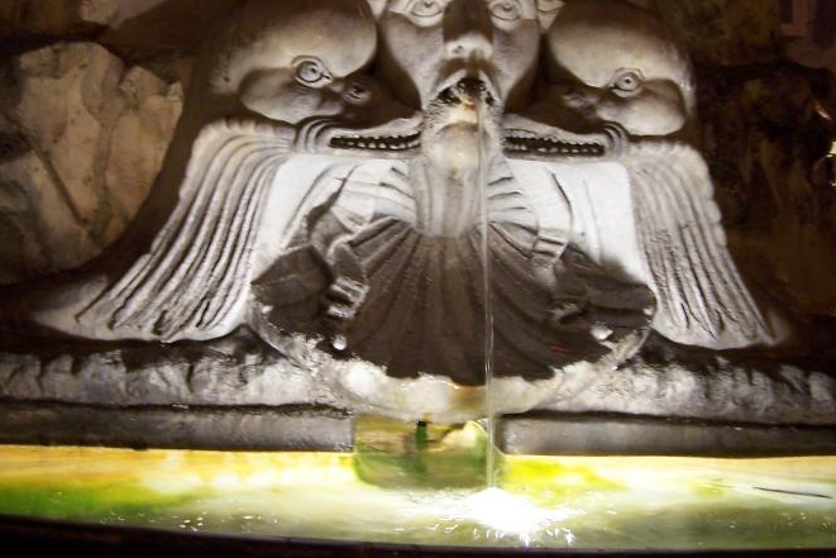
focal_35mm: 58
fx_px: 1347
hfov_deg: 34.5
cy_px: 178
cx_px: 393
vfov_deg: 23.3
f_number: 3
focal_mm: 6
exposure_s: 1/8
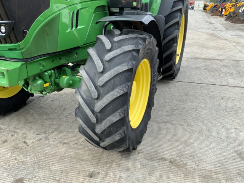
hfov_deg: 61.7
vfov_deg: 48.2
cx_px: 122
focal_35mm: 29
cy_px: 92
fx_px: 204
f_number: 1.8
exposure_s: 1/137
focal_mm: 3
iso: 16
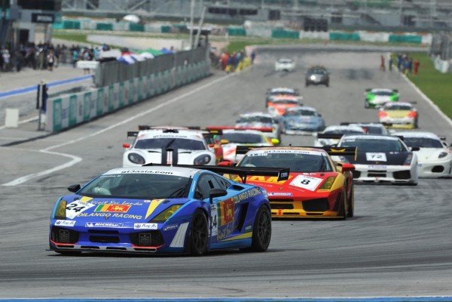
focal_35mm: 500
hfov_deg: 4.1
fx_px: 6277
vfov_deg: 2.7
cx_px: 226
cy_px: 151
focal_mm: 500
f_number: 11
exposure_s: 1/500
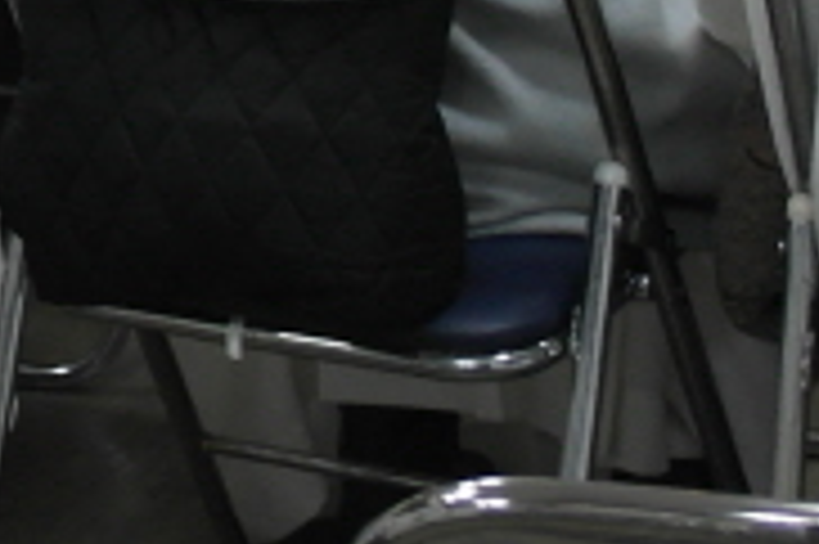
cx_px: -882
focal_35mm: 211
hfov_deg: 9.1
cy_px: -587
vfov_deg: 6.3
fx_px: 4796
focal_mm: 20
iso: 400
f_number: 3.5
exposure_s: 1/30
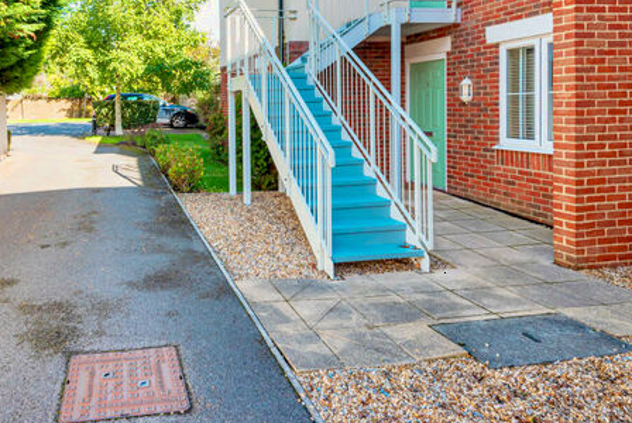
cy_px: 120
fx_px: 439
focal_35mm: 25
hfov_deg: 71.0
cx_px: 268
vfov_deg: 49.9
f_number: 8
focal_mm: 16
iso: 400
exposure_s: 1/160
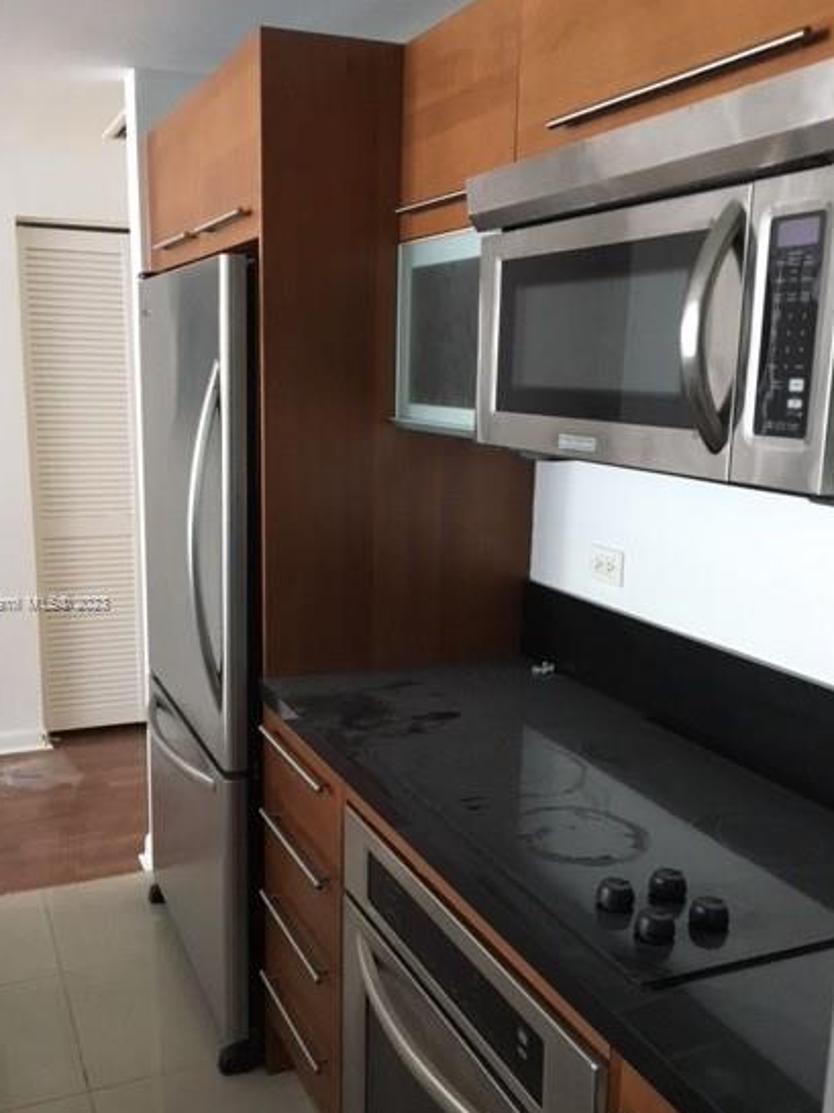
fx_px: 1093
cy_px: 603
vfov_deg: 53.9
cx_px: 363
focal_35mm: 34
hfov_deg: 41.7
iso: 160
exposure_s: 1/30
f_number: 2.2
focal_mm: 4.15
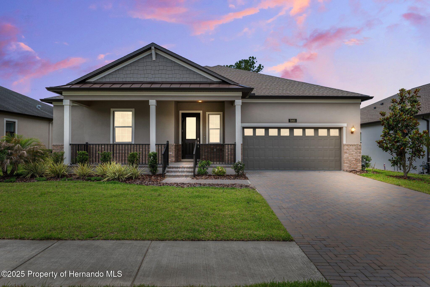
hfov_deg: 71.5
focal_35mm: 25
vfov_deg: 51.3
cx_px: 215
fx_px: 299
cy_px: 144
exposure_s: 1/160
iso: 100
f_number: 8
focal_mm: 25
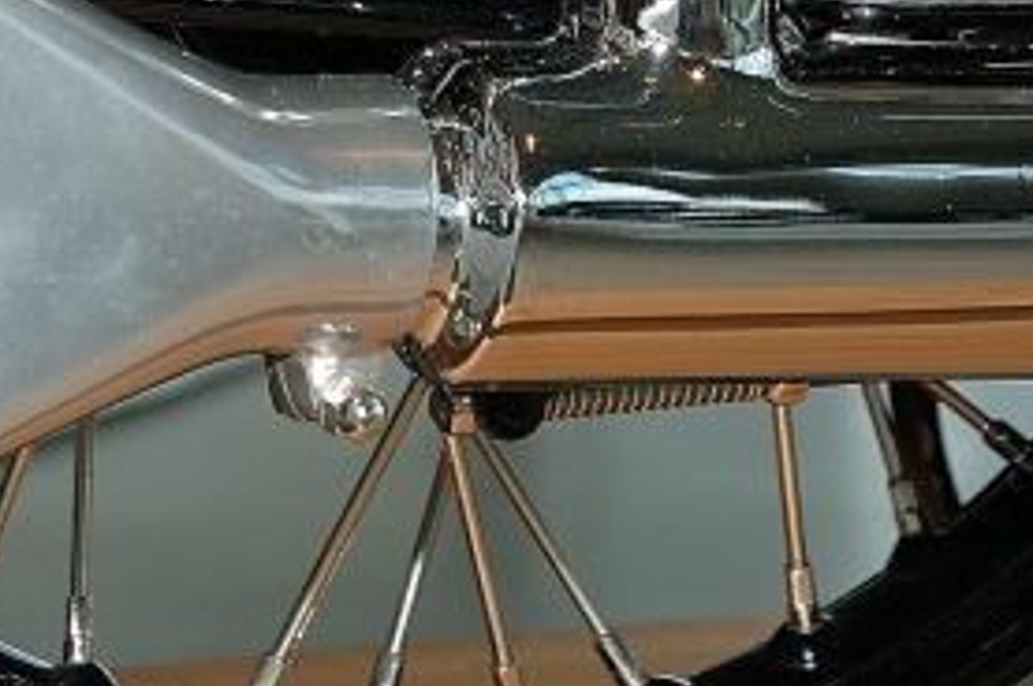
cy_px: -507
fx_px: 8913
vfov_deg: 4.4
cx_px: 362
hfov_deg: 6.6
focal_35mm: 311
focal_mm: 56
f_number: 4.5
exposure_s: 1/125
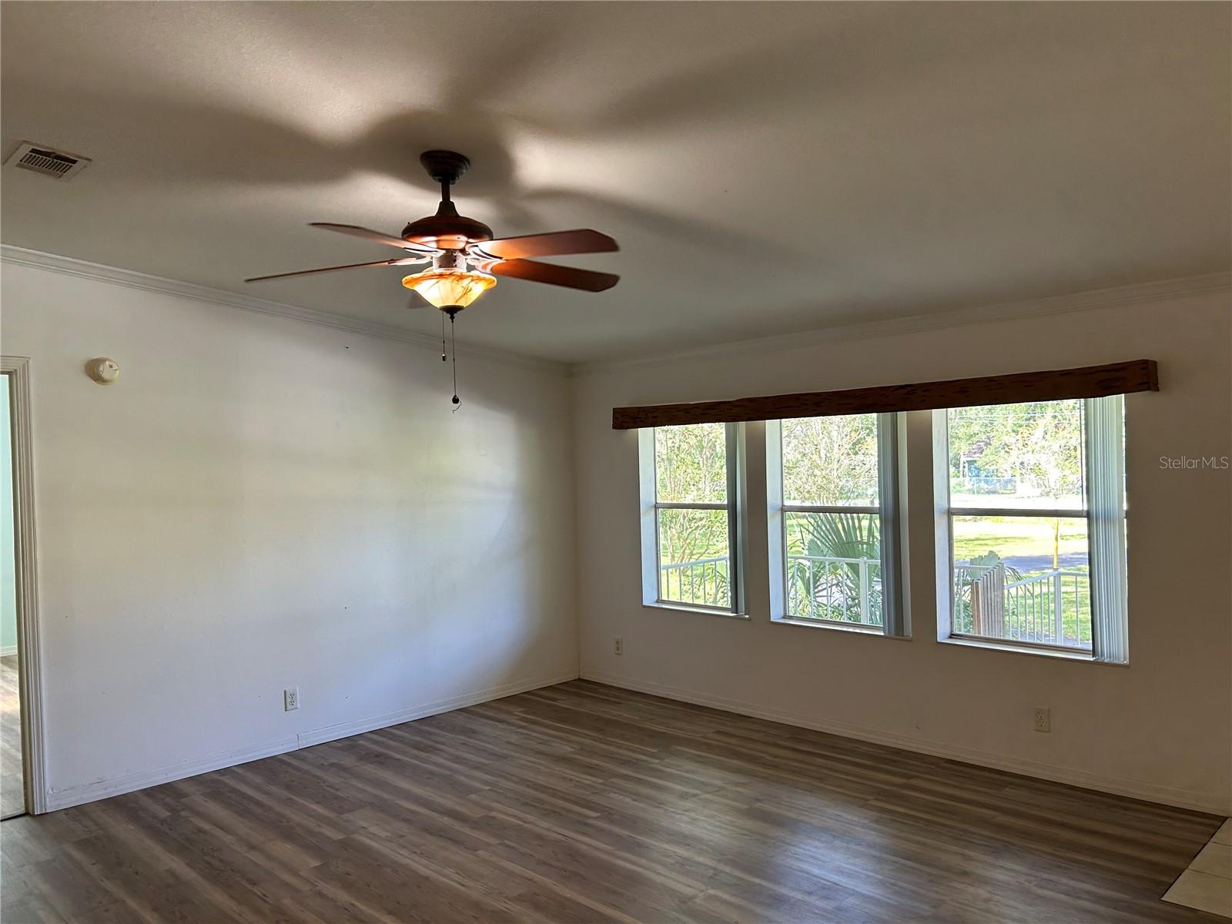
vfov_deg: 53.1
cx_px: 616
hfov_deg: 67.3
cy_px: 462
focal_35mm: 26
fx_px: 925
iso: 100
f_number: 1.5
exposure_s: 1/120
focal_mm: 5.7
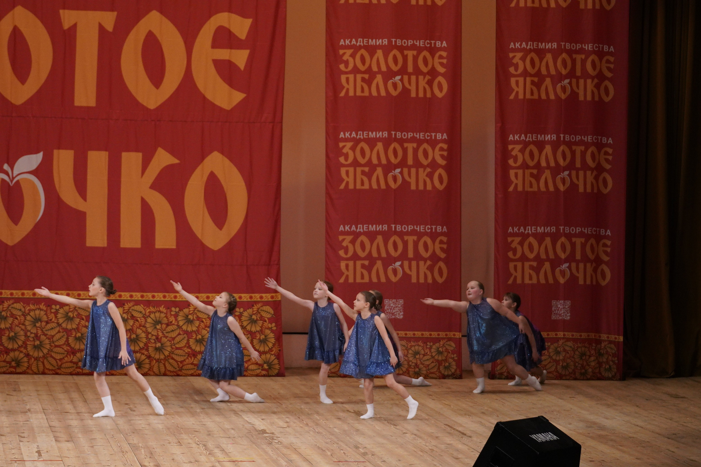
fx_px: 2746
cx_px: 350
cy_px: 234
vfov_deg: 9.7
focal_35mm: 141
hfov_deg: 14.6
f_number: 2.8
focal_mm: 94
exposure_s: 1/400
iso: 2500
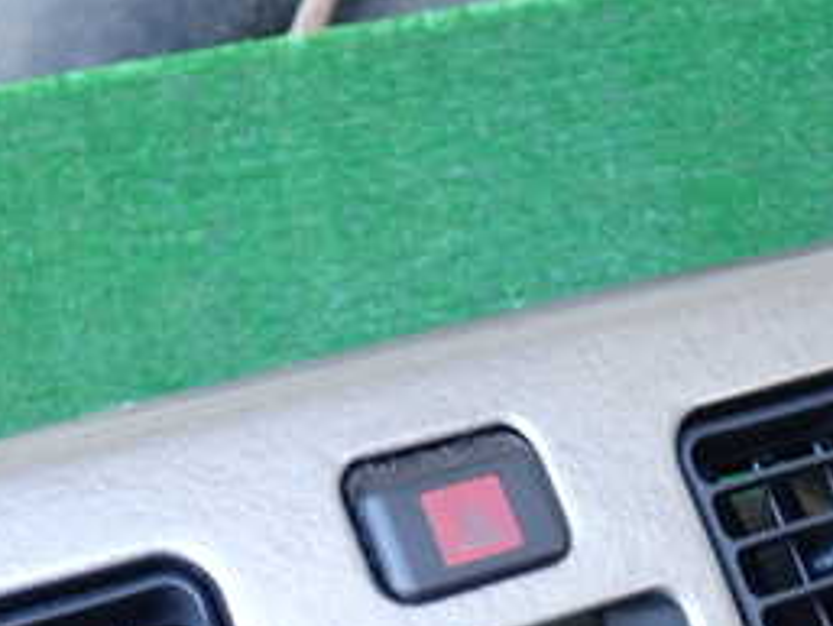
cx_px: 486
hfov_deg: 27.7
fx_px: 1685
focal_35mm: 70
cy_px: 649
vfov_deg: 20.3
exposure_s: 1/30
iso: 200
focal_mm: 5.4
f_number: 2.3
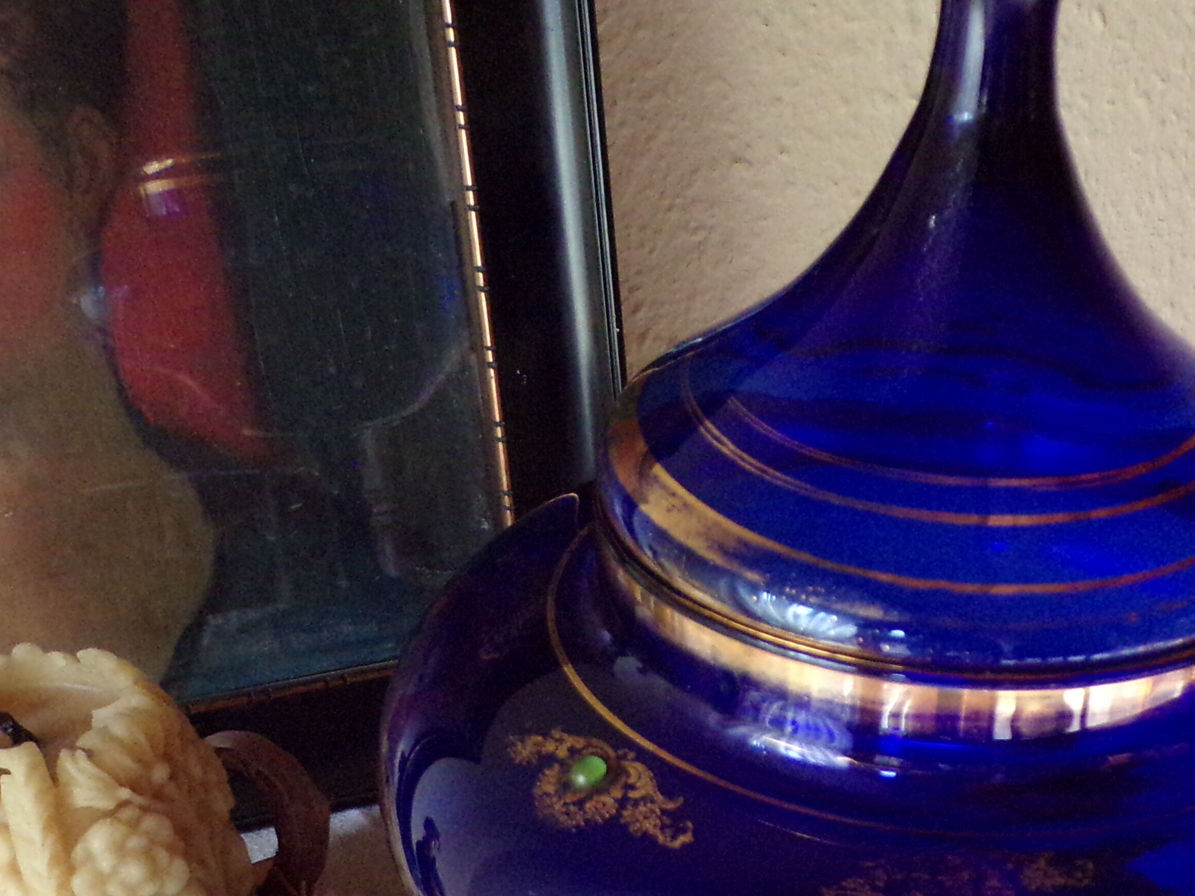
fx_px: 1830
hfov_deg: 35.2
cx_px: 924
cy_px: 772
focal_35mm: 53
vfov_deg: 26.8
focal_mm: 4.3
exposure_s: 1/60
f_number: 3
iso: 471
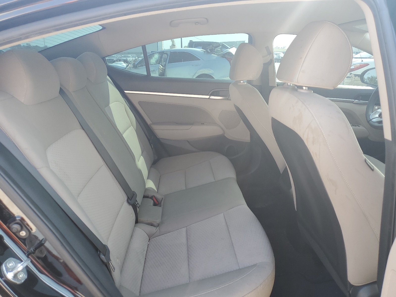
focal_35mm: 26
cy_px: 148
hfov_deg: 67.3
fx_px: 297
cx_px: 198
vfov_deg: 53.1
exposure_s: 1/196
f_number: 1.5
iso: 50
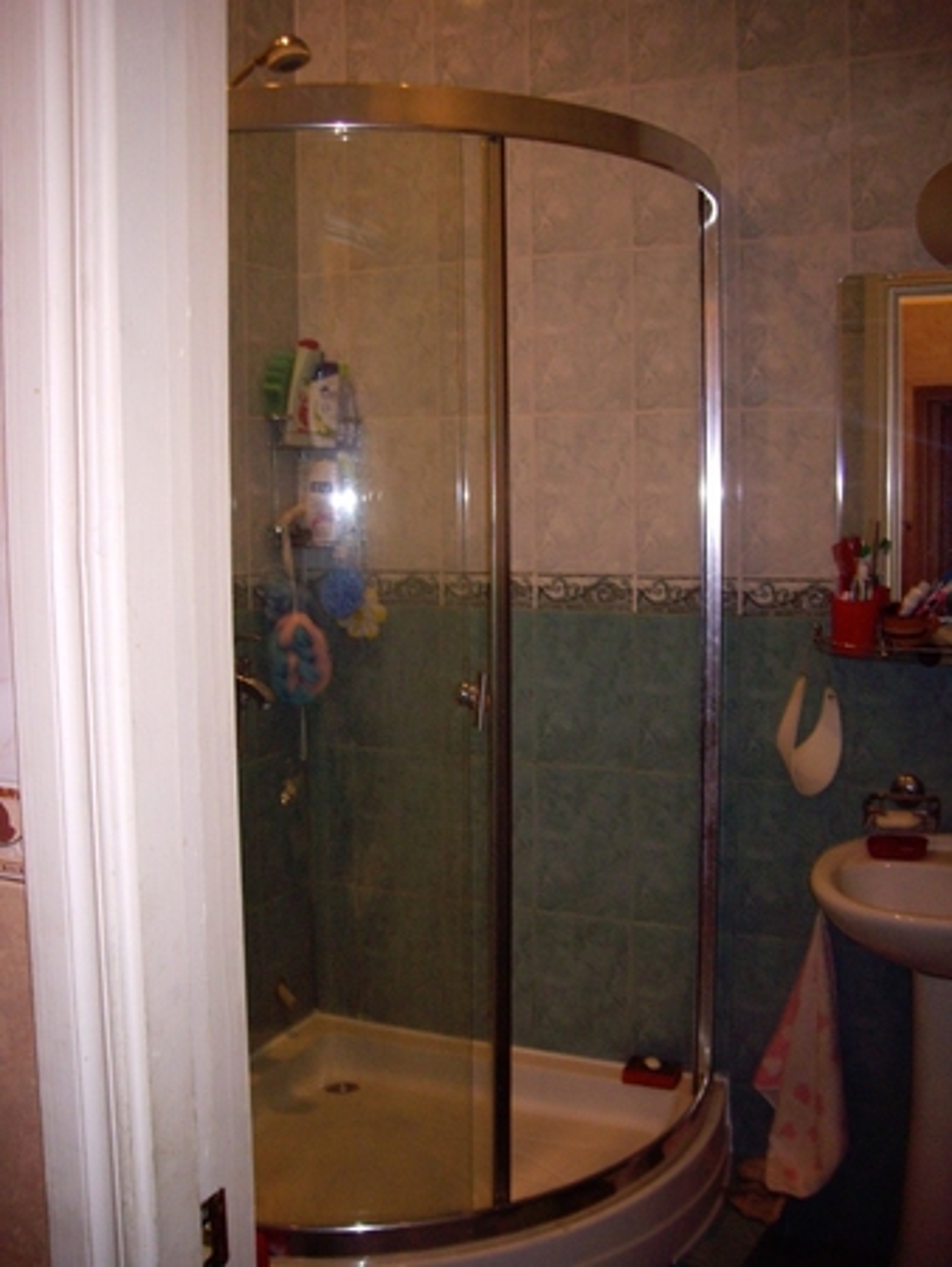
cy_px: 634
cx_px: 476
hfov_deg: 37.8
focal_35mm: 38
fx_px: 1392
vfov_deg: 49.0
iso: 200
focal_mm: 6.2
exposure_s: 1/40
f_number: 2.7
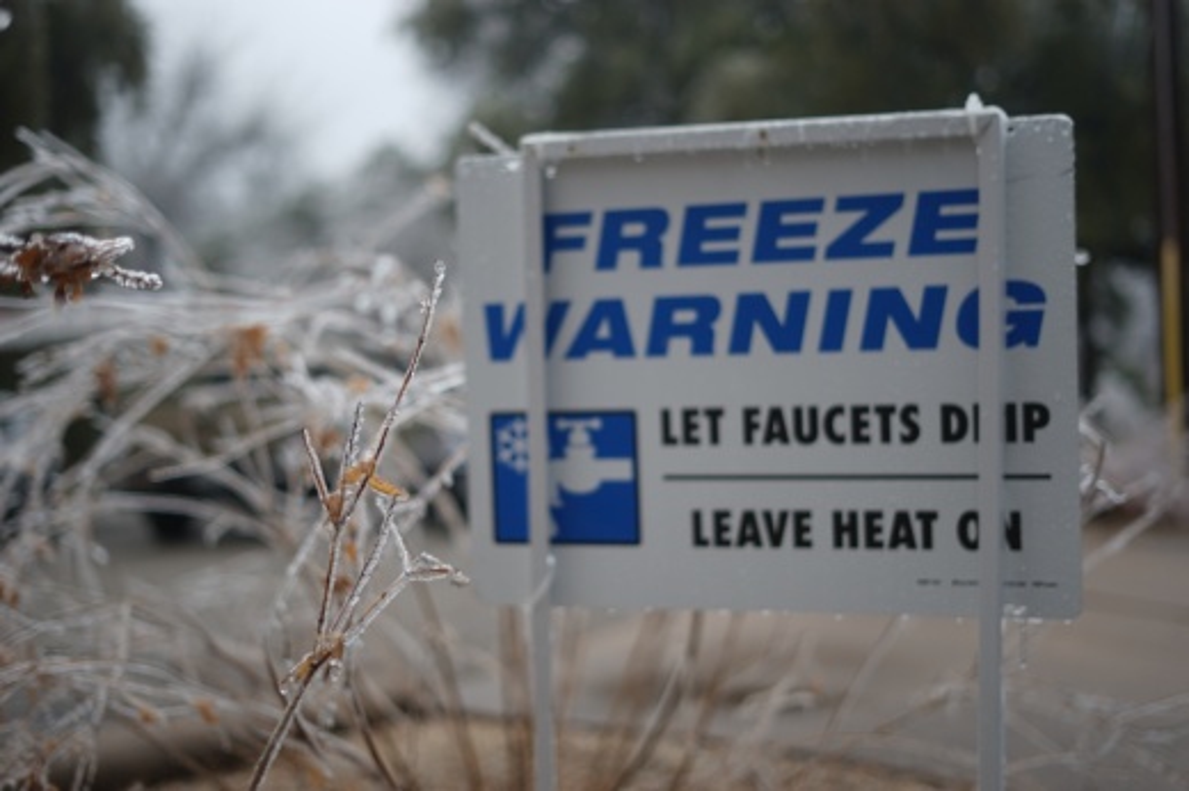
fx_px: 1650
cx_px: 594
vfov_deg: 27.0
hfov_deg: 39.6
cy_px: 396
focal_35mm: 50
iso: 50
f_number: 1.8
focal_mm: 50
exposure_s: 1/60
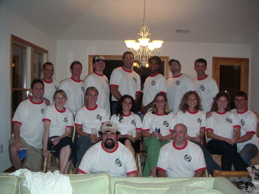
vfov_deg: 38.7
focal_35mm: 37
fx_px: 277
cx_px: 130
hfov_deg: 50.1
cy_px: 97
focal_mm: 5.7
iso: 160
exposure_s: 1/50
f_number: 2.8
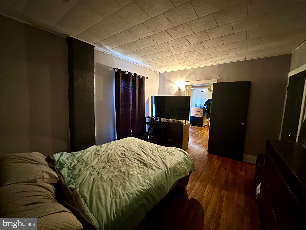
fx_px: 124
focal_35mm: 14
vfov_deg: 85.7
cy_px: 115
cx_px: 153
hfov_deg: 102.1
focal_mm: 2.22
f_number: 2.2
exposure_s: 1/40
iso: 1000
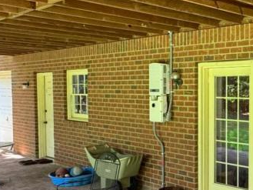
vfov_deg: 28.5
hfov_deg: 34.6
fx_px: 373
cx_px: 245
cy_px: 111
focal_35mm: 51
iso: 125
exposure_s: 1/99
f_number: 2.2
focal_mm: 2.22
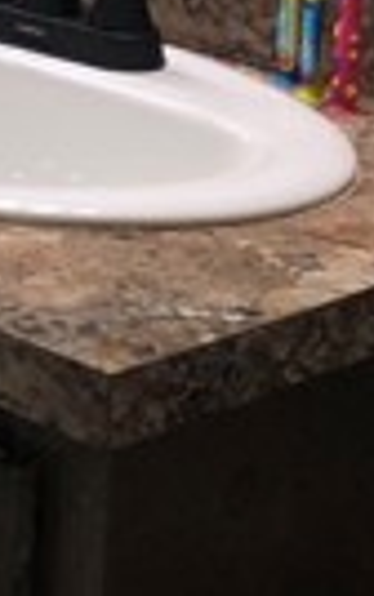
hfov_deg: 7.3
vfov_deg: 13.9
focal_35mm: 142
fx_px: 2311
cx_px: -997
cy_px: -249
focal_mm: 3.99
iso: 32
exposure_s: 1/30
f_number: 1.8
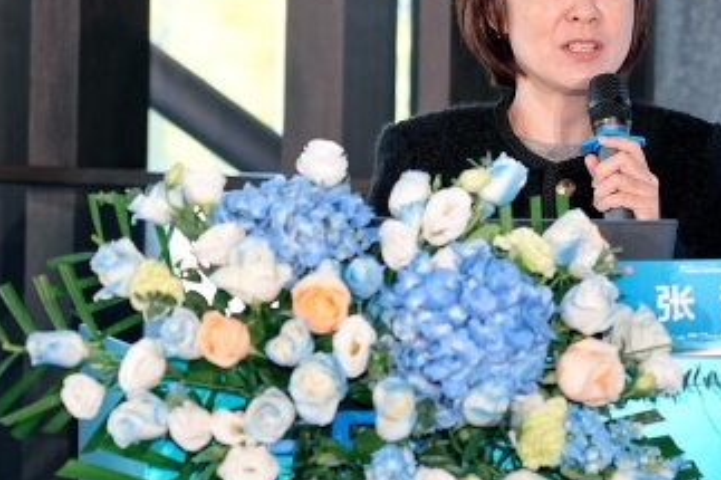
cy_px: 126
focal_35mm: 243
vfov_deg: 5.6
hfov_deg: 8.5
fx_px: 4864
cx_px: 426
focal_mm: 105
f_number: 4
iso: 500
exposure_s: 1/125
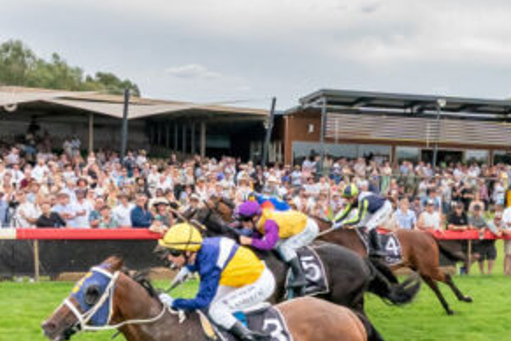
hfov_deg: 36.8
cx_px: -130
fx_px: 525
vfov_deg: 35.5
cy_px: 232
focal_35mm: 37
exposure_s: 1/2500
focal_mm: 14
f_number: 8
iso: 4000
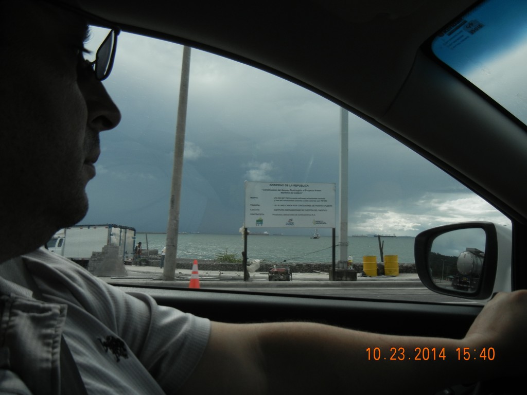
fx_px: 457
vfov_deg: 46.8
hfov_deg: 60.0
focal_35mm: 30
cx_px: 264
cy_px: 198
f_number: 7
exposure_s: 1/360
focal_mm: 5.4
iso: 160
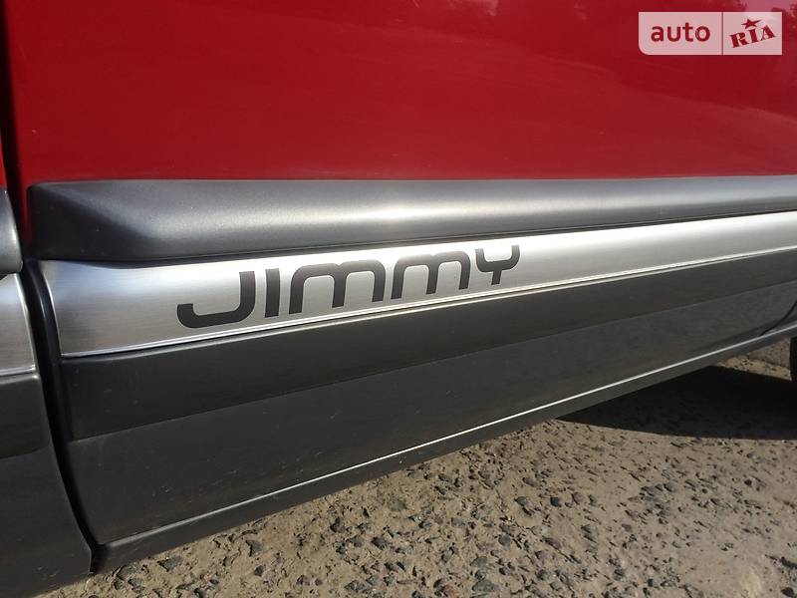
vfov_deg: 48.2
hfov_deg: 61.7
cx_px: 398
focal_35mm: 29
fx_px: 668
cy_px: 299
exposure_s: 1/2933
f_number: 2.2
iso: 32
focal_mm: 4.2
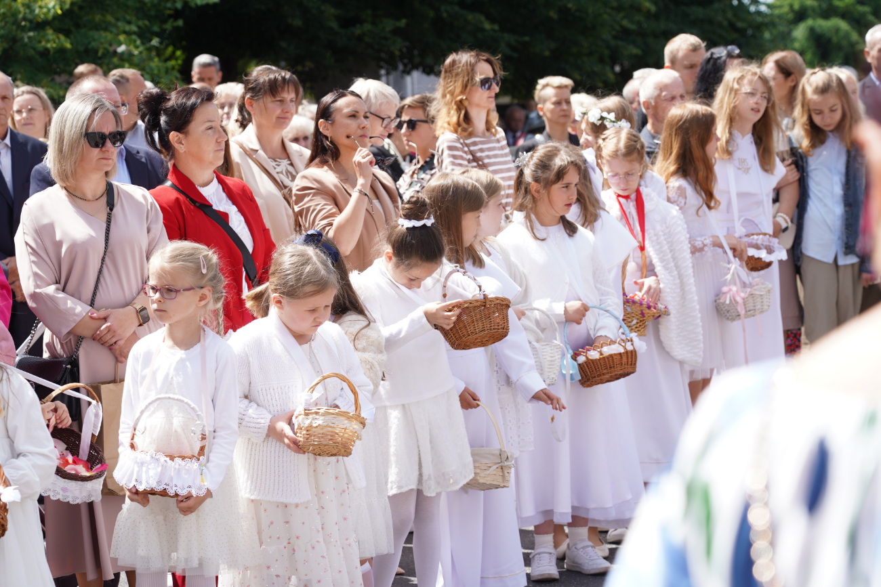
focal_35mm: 105
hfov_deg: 19.5
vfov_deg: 13.0
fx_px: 2570
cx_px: 440
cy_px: 294
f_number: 6.3
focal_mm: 105
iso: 100
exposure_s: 1/160
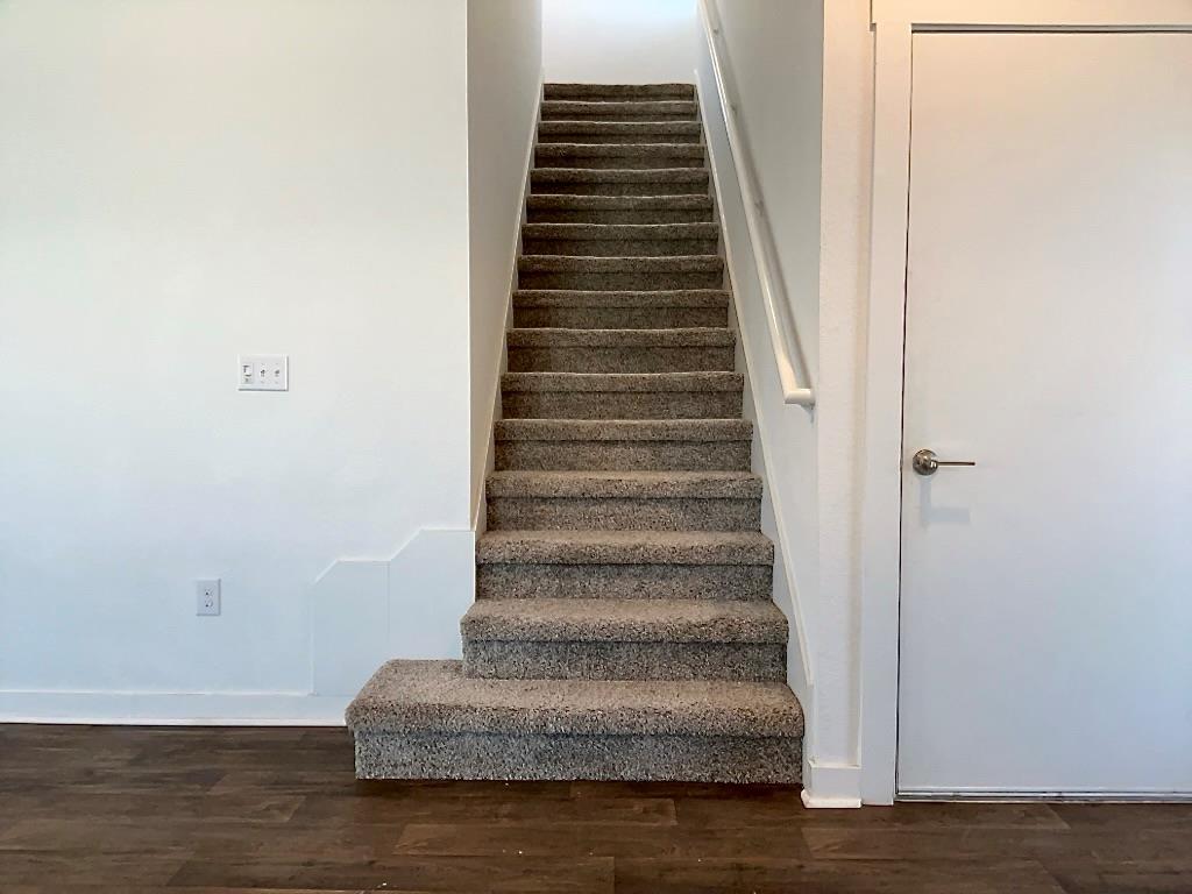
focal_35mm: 27
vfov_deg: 51.4
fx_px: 930
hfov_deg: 65.3
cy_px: 447
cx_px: 596
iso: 80
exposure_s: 1/100
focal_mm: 3
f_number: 1.8
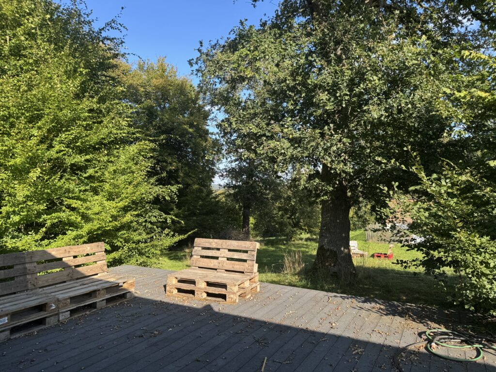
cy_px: 186
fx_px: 344
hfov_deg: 71.6
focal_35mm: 24
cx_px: 248
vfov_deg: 56.8
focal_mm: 6.76
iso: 80
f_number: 1.78
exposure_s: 1/1094
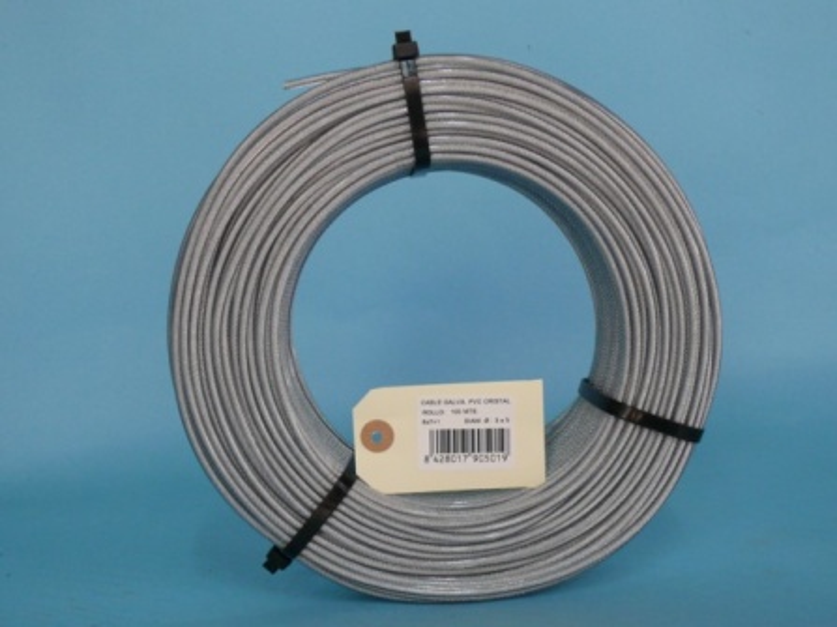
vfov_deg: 26.5
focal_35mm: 55
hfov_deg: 34.9
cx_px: 418
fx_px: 1330
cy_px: 314
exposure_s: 1/25
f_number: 3.2
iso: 200
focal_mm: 10.2
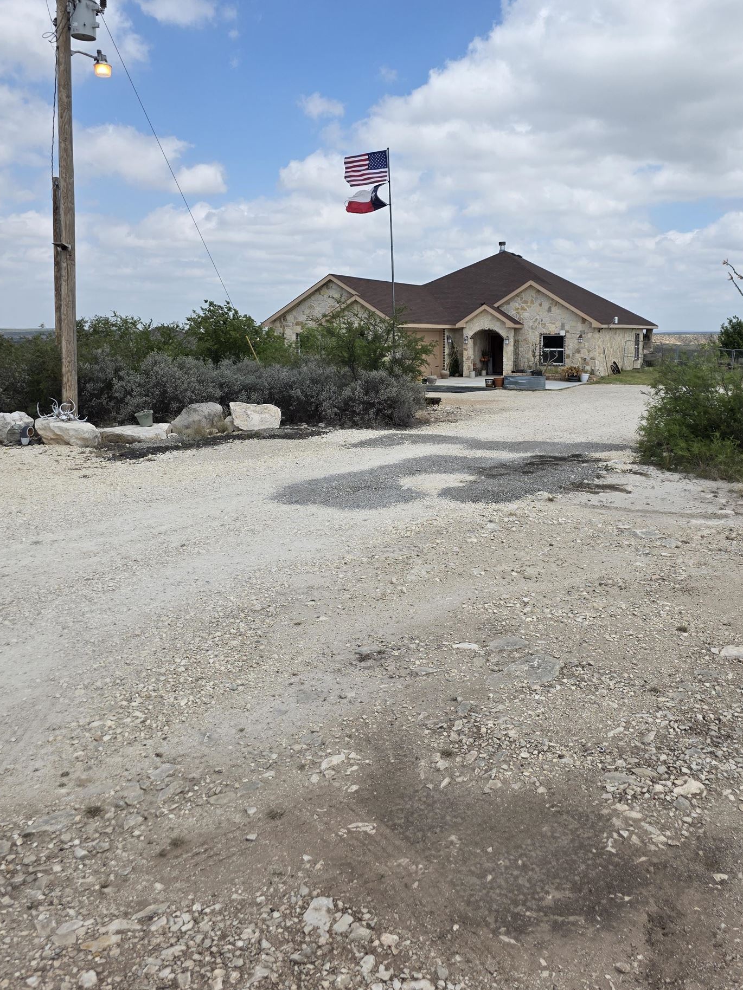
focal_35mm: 29
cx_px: 421
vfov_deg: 61.1
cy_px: 390
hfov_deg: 48.1
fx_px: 830
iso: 80
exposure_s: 1/7944
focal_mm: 6.3
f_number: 1.7
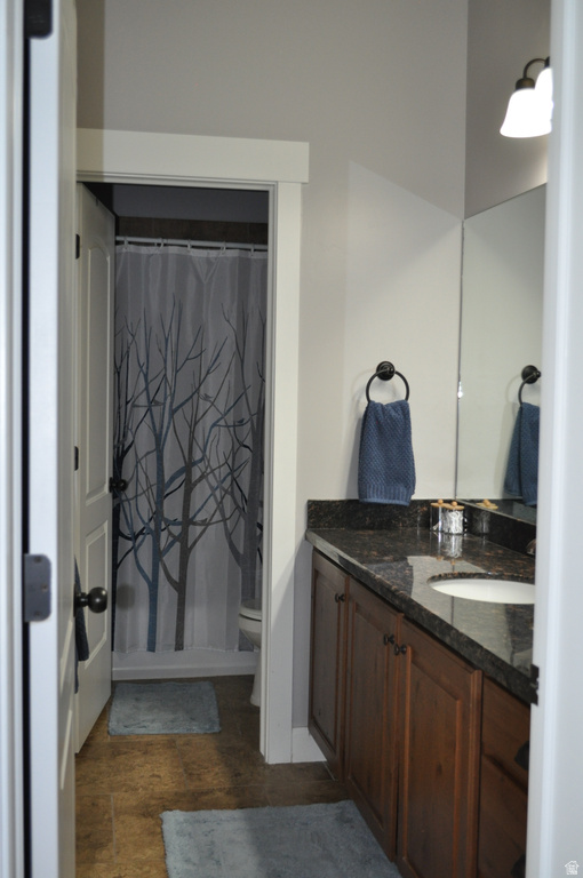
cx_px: 292
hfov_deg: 31.8
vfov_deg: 46.5
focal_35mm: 42
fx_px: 1023
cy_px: 439
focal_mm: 28
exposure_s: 1/100
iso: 800
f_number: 4.5
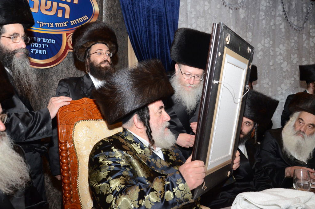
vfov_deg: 35.3
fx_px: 327
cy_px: 104
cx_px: 158
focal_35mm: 38
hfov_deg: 51.4
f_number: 6.3
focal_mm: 25
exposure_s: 1/160
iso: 1600
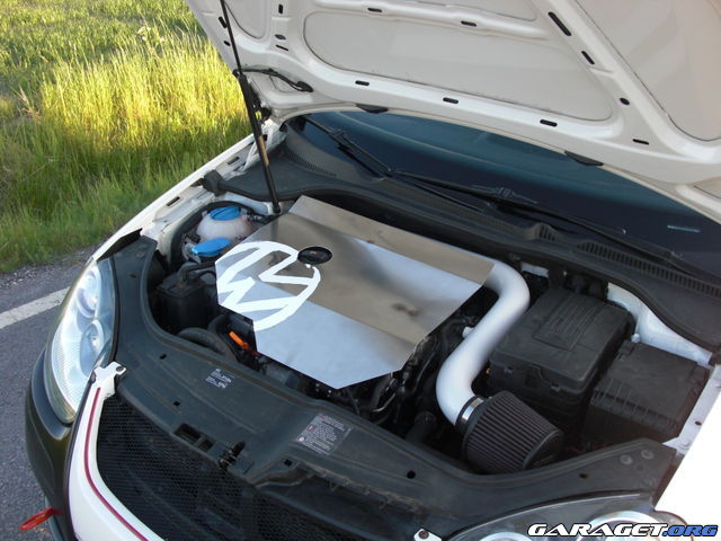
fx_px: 750
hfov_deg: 51.4
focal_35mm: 36
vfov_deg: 39.7
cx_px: 360
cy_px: 270
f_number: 2.8
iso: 100
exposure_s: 1/100
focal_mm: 6.3
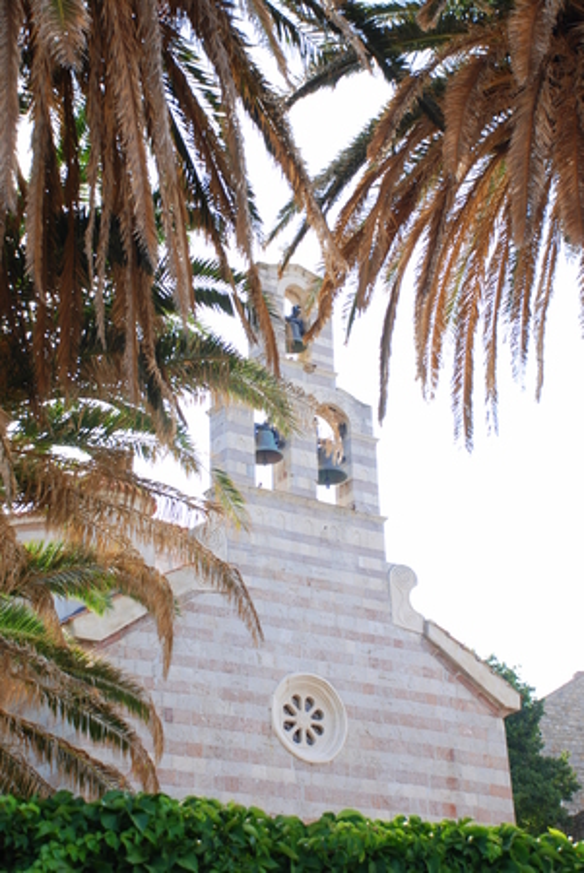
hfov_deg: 22.7
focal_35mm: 60
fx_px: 1457
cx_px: 292
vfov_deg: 33.4
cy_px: 436
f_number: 4.5
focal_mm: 40
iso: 100
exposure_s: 1/125
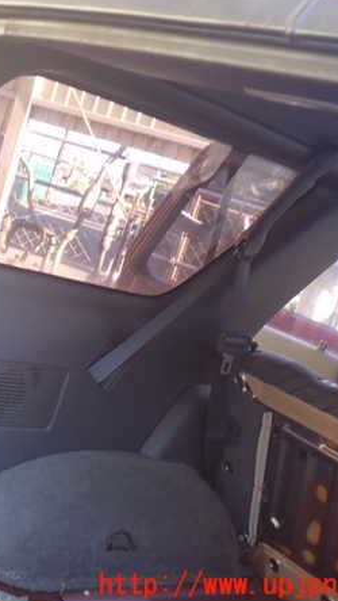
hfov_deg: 21.8
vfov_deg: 39.2
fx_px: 844
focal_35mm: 53
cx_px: -1
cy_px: 298
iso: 200
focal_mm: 6.37
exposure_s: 1/60
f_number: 2.5
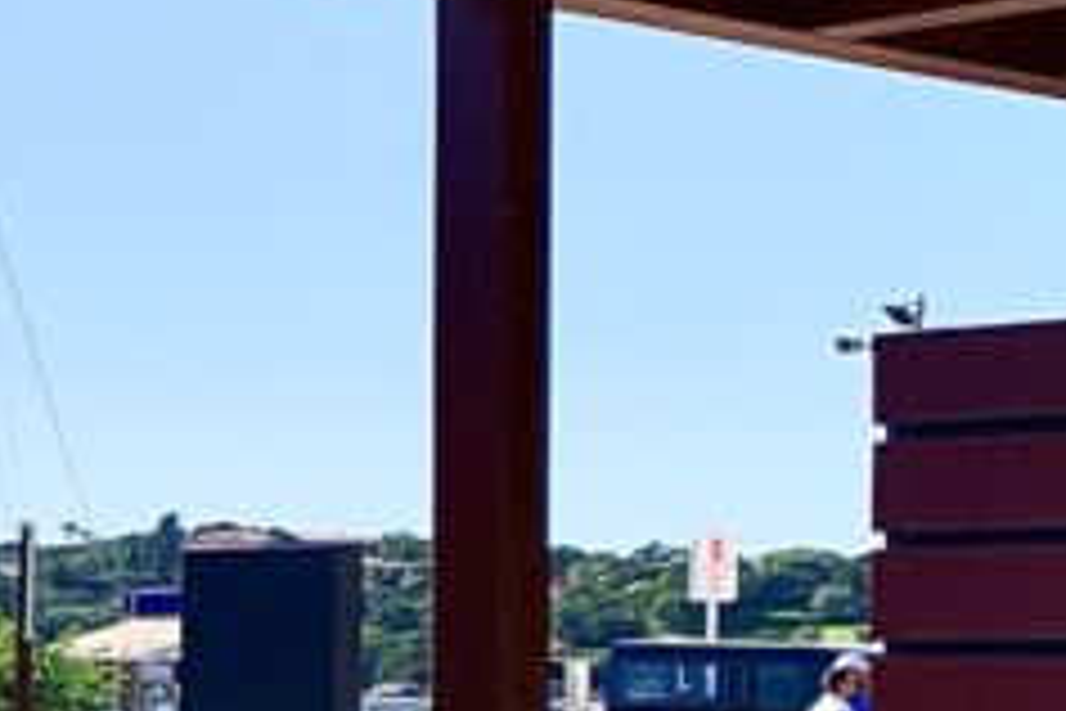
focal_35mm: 117
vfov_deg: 11.6
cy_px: 684
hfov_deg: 14.8
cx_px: -985
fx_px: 3464
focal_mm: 4.25
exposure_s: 1/2681
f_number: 1.8
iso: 25
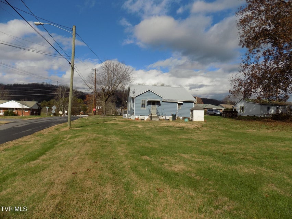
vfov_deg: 58.9
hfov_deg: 73.9
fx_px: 194
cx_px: 146
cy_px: 110
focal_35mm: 23
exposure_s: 1/250
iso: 80
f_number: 9.9
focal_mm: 4
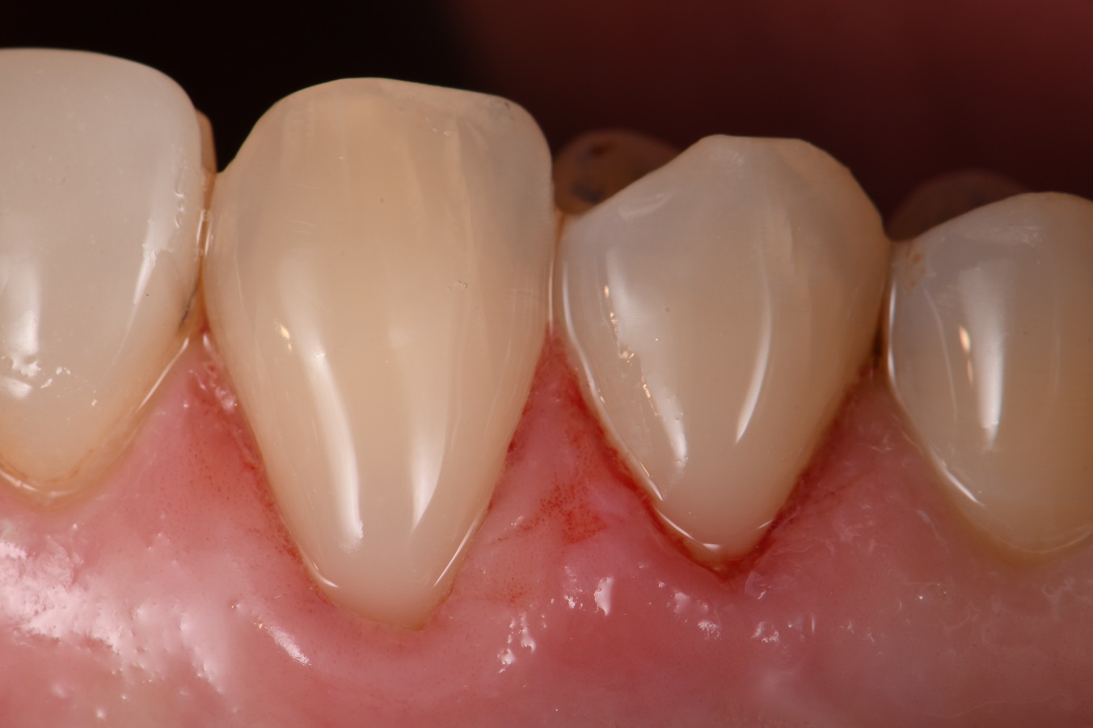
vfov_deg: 8.7
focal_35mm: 157
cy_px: 364
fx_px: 4764
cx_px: 546
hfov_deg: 13.1
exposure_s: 1/160
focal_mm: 105
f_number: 32
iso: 200
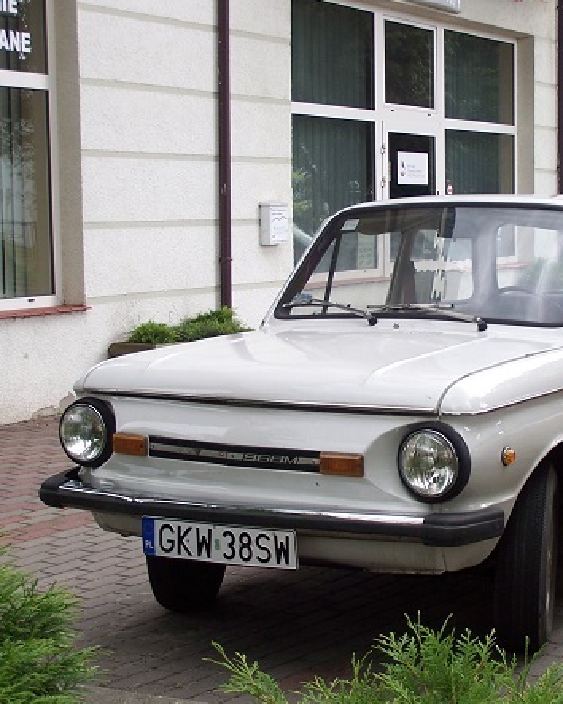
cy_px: 348
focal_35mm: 78
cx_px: 452
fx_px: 1626
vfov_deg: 24.5
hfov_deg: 19.4
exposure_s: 1/125
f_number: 3.2
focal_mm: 9.8
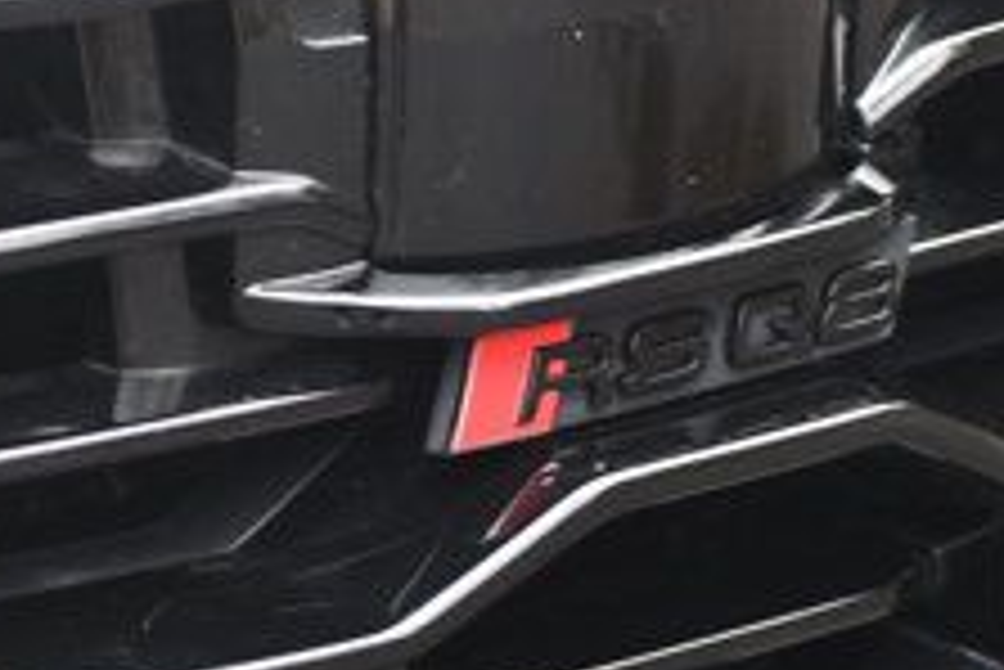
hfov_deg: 5.8
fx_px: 9851
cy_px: 322
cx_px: 513
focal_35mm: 353
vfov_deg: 3.9
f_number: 4.8
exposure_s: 1/125
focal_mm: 82
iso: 900
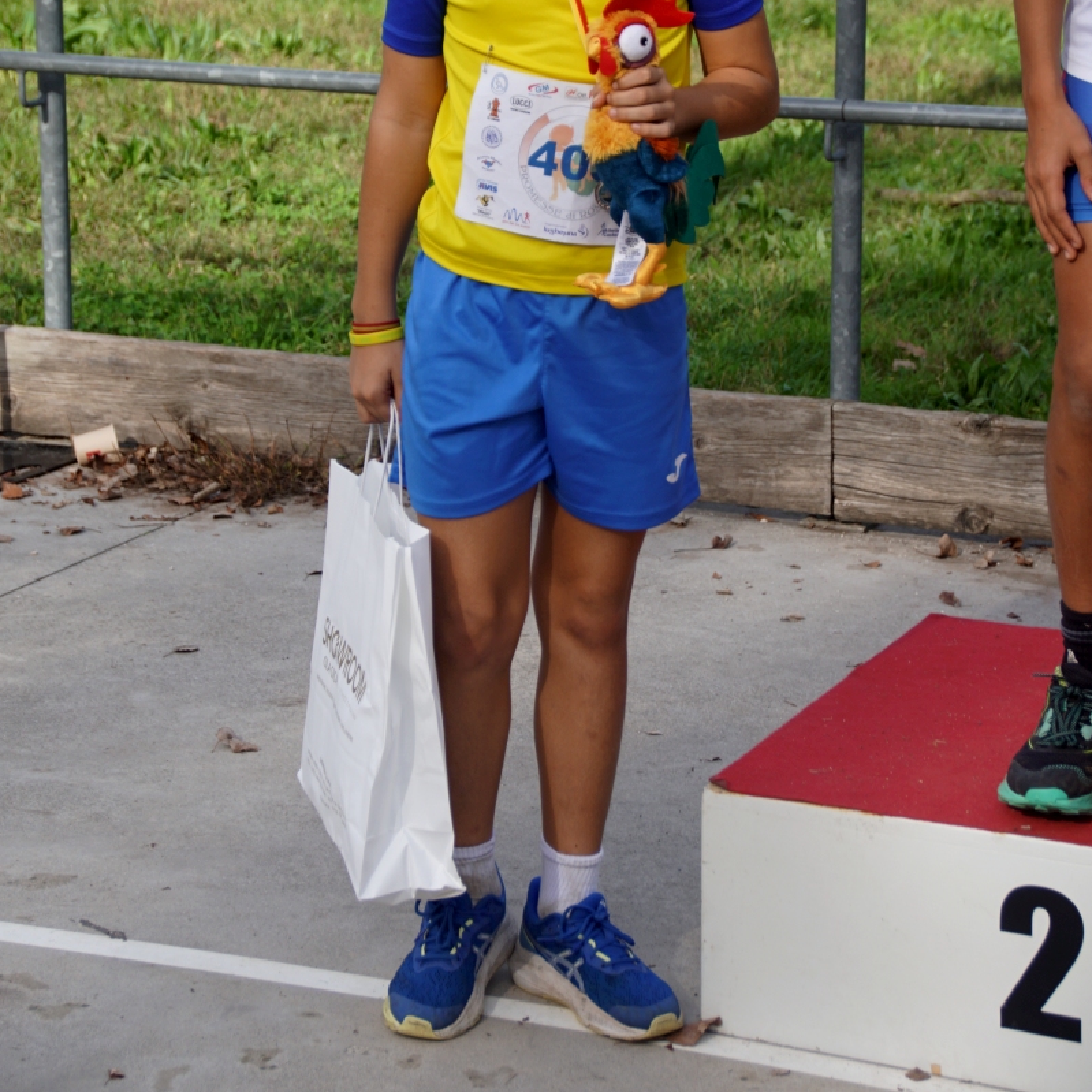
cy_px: 338
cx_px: 545
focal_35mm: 115
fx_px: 4104
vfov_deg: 15.1
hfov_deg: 15.2
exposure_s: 1/320
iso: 125
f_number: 5
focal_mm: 60
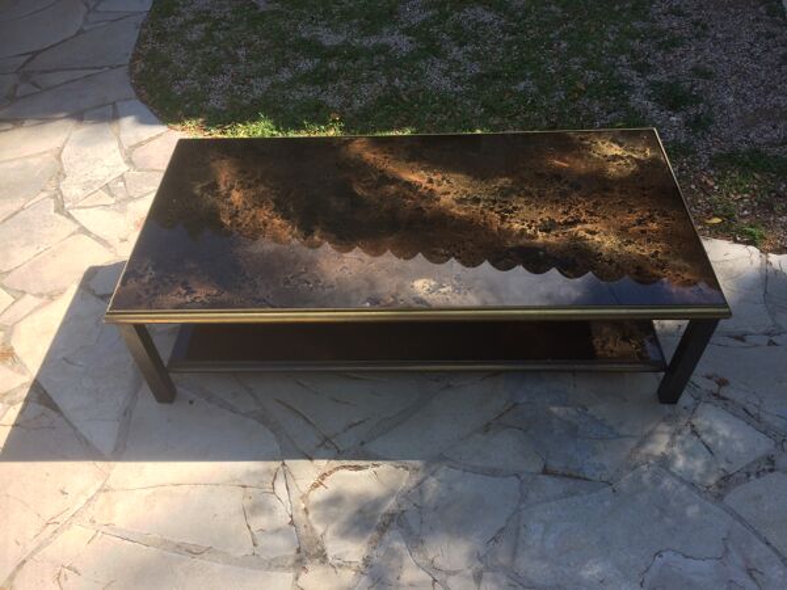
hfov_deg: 61.7
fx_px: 659
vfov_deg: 48.2
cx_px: 394
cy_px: 295
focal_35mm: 29
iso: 32
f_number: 2.2
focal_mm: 4.15
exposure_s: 1/746
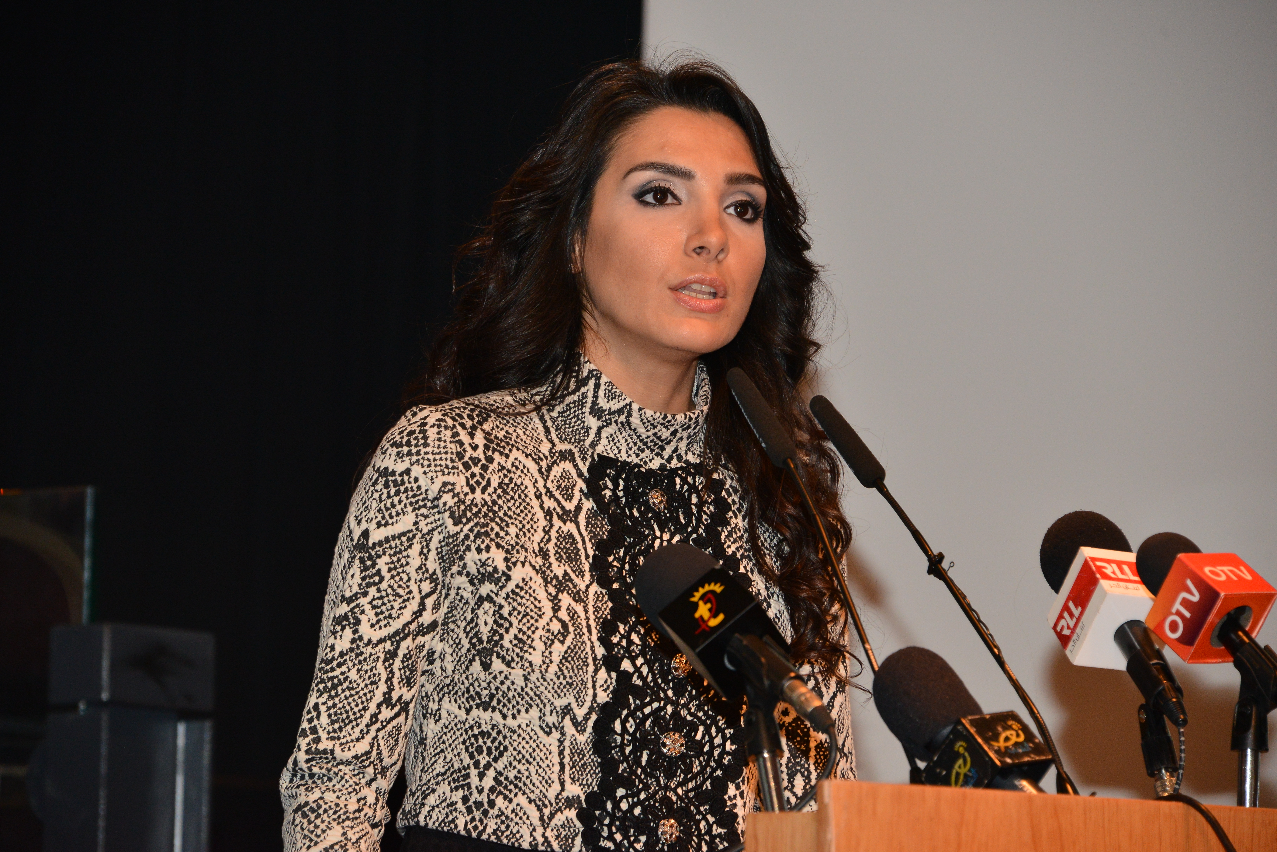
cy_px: 426
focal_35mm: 210
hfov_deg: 9.8
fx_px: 7452
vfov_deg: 6.5
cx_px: 638
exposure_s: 1/80
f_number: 6.3
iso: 1250
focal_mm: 210
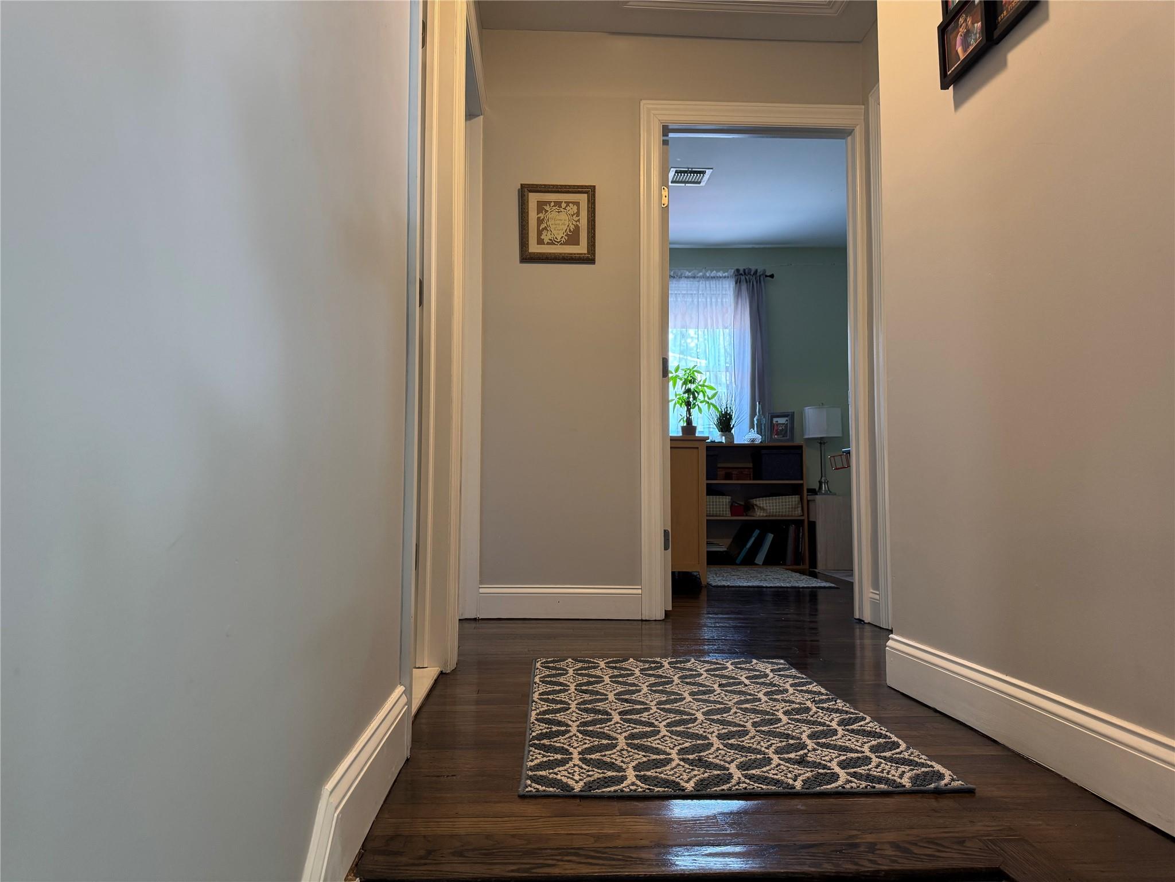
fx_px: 815
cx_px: 588
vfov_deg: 56.8
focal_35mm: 24
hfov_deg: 71.6
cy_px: 441
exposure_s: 1/60
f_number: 1.78
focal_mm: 6.76
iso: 250
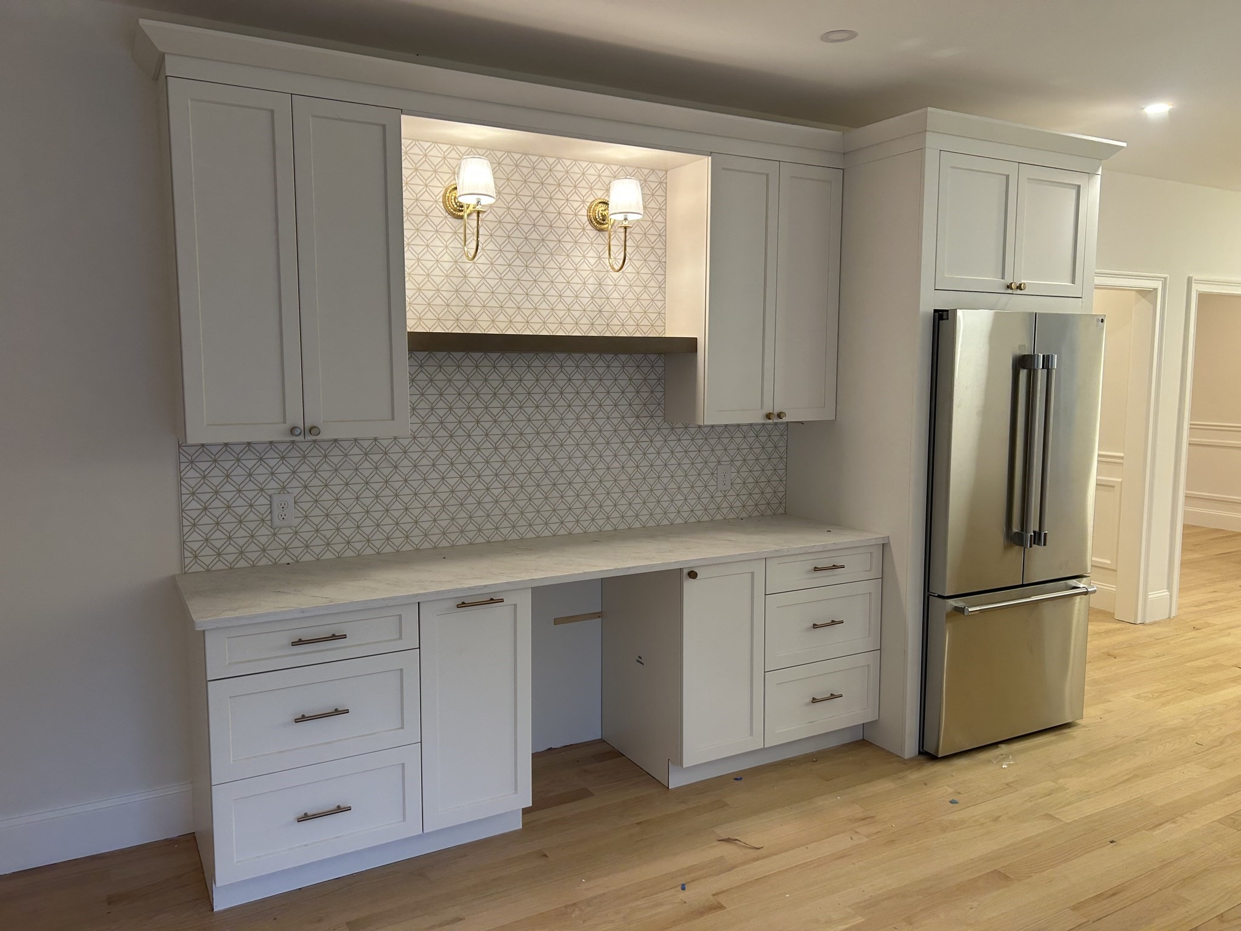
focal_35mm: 26
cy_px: 466
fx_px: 932
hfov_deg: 67.3
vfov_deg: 53.1
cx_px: 620
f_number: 1.5
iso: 64
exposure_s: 1/60
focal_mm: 5.7
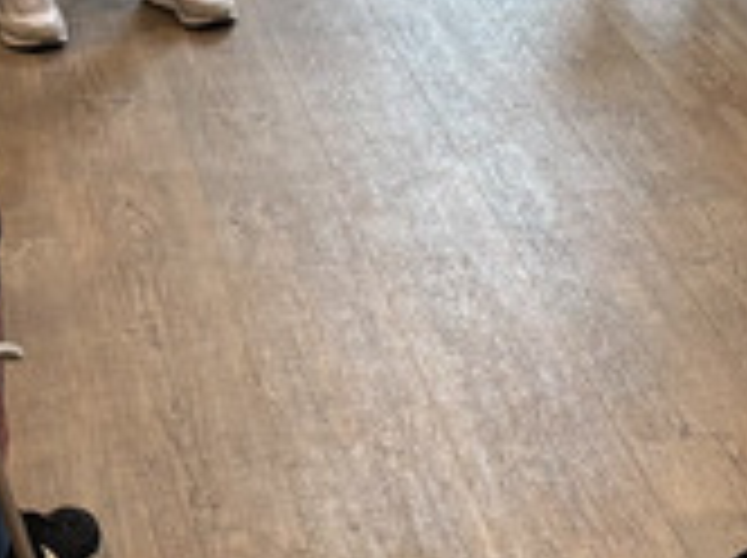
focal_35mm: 94
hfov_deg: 20.9
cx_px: 454
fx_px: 2026
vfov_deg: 15.0
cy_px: -153
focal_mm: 5.96
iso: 125
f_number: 1.6
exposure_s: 1/60
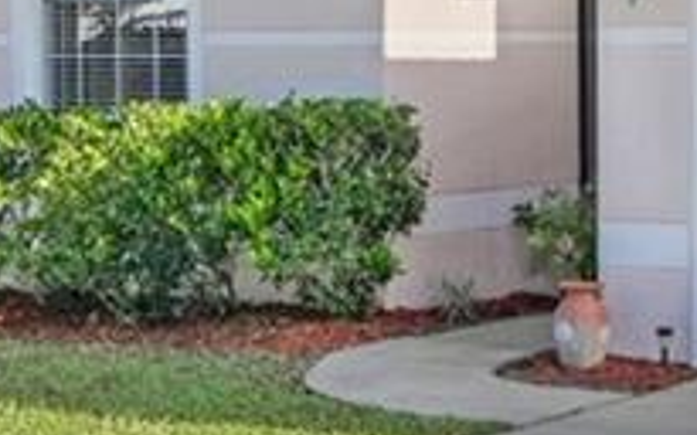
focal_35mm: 127
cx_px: 605
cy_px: 31
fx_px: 2412
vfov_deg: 10.3
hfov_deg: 16.3
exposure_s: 1/500
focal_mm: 16
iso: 250
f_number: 9
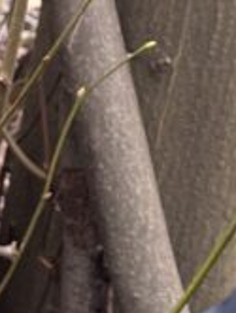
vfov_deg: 13.3
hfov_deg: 9.8
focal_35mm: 148
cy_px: 166
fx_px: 1342
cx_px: 315
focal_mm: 6.86
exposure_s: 1/88
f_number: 1.78
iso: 250
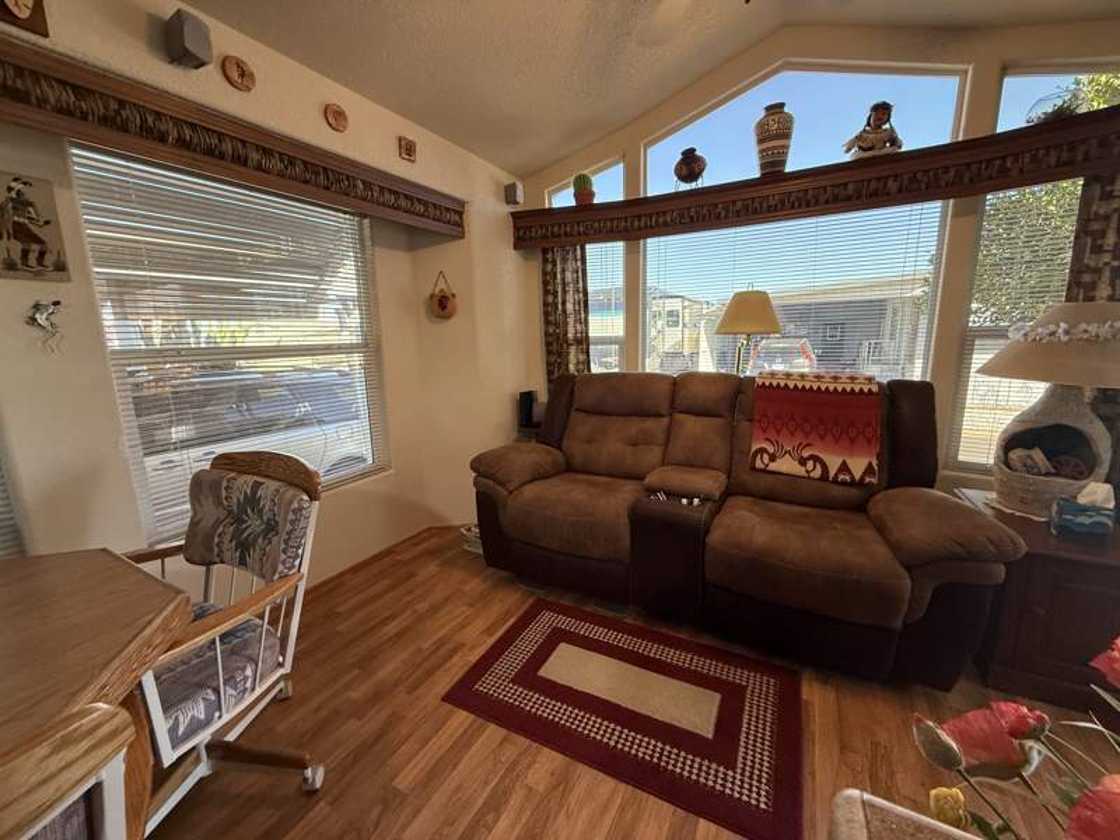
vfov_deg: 85.7
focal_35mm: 14
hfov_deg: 102.1
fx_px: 453
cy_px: 420
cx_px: 560
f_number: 2.2
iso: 250
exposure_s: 1/120
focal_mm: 2.22
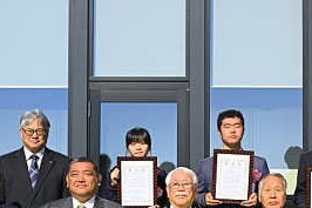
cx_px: 225
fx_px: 944
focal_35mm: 109
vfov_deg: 12.4
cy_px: 190
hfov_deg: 18.7
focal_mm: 50
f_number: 8
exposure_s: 1/640
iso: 160
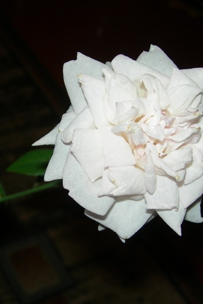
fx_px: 609
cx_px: 55
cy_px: 191
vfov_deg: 28.0
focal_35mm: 72
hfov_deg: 18.8
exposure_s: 1/60.1
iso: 50
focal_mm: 7.8
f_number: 2.8
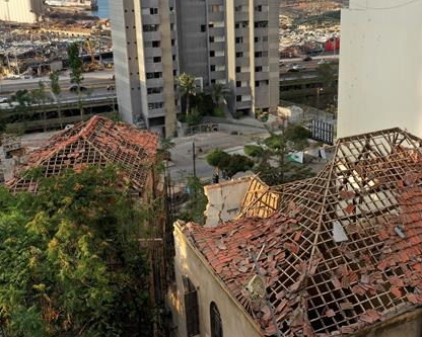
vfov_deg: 36.4
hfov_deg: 44.4
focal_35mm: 41
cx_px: 266
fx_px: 512
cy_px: 137
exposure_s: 1/200
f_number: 5.6
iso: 100
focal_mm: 10.26
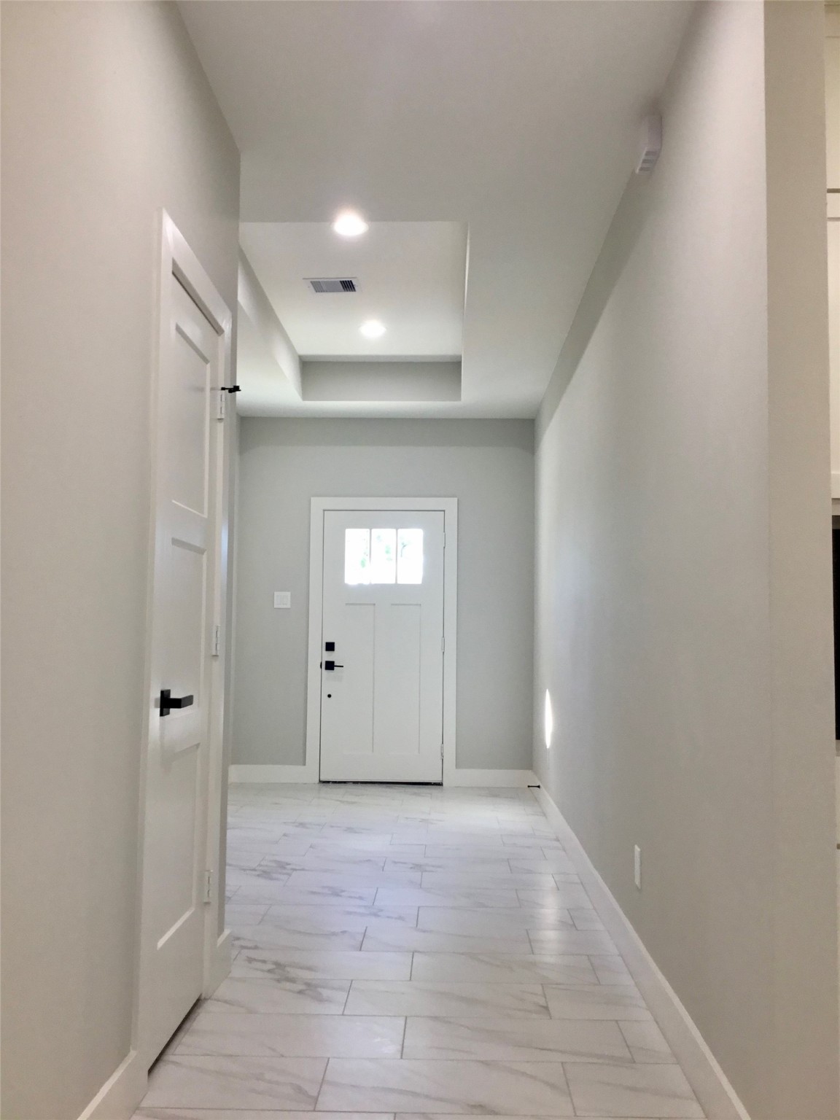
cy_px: 560
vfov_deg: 58.4
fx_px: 1003
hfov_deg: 45.4
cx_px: 420
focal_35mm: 31
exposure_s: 1/30
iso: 32
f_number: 2.4
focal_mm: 3.3
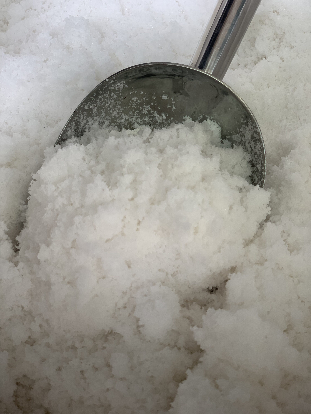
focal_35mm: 52
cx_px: 156
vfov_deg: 36.8
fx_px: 623
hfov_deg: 28.0
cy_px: 207
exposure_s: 1/122
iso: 80
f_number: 2.4
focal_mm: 6
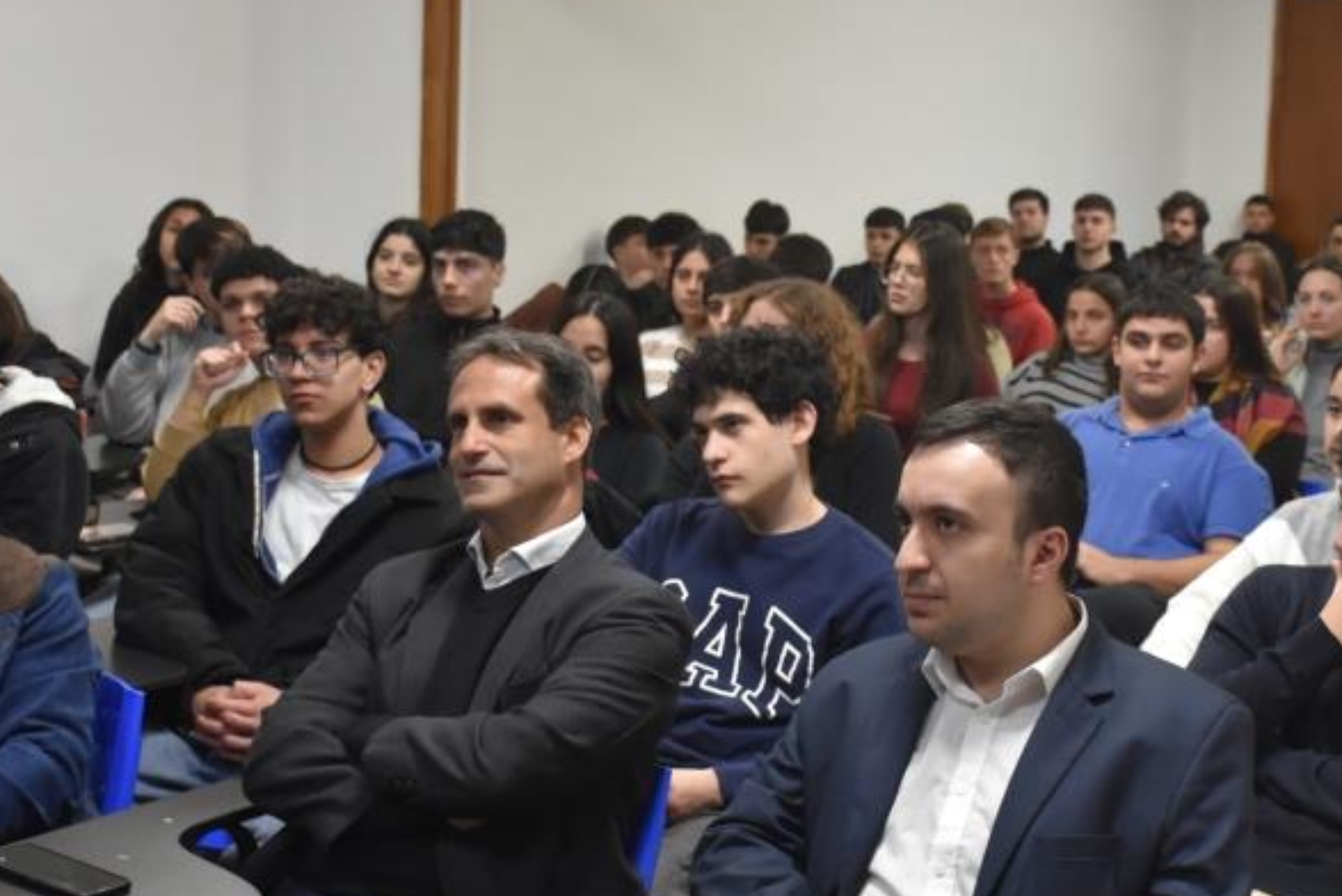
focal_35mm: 68
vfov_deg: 20.0
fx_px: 2536
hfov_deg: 29.4
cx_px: 892
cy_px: 499
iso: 1600
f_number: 4.5
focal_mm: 26
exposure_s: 1/80
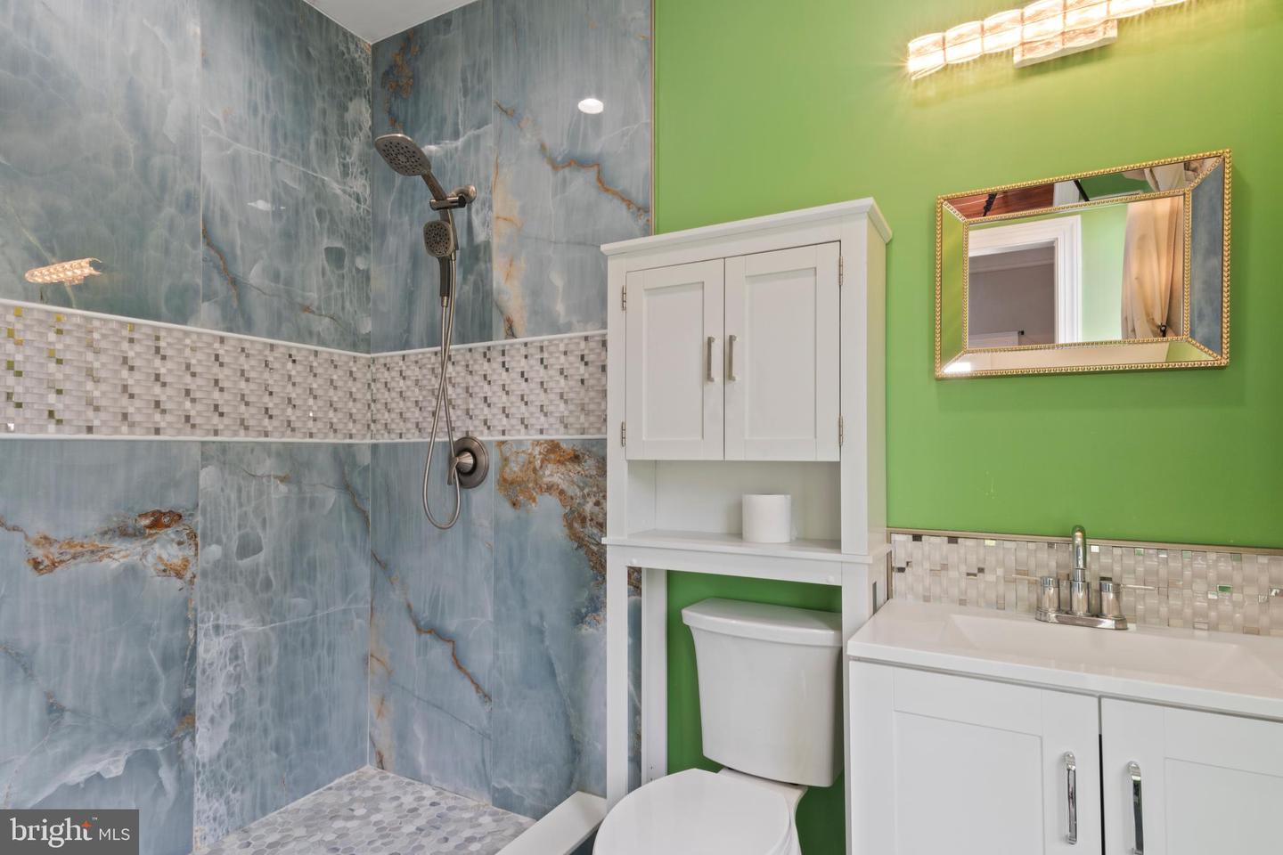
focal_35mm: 18
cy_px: 428
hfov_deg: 90.0
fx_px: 641
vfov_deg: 67.4
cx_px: 642
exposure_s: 1/3
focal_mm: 12
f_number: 11
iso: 250
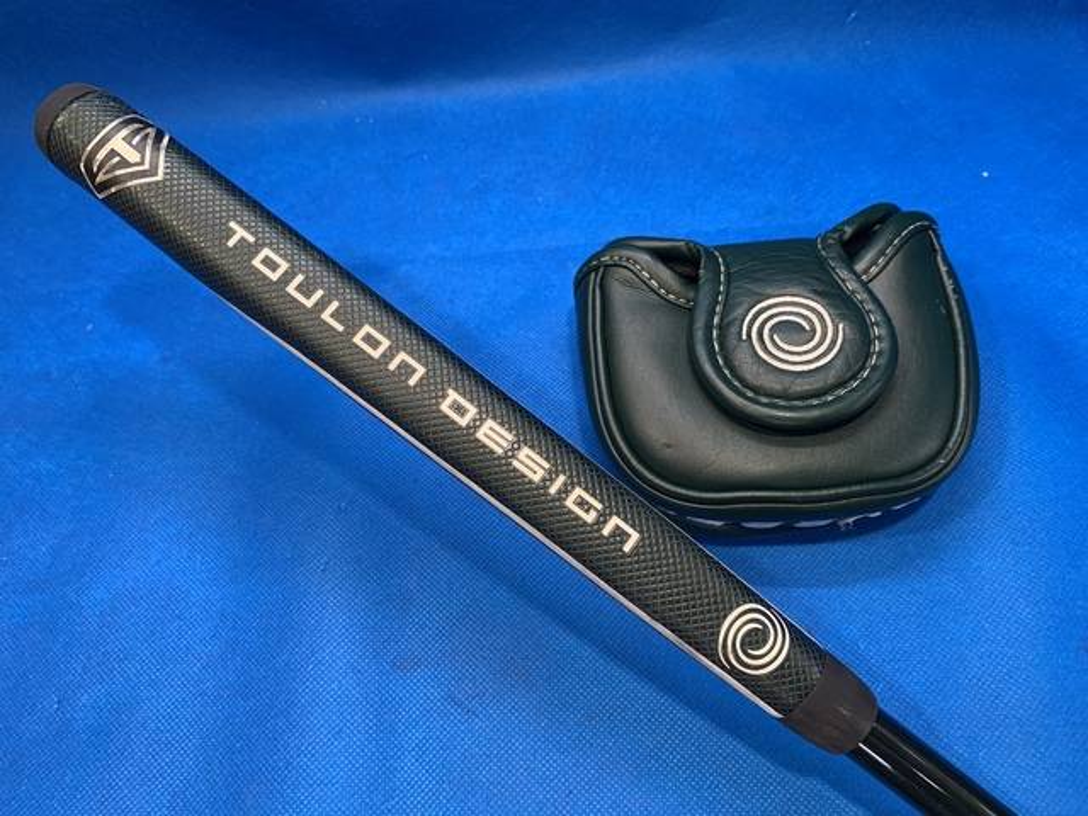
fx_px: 817
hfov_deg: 67.3
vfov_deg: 53.1
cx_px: 544
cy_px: 408
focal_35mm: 26
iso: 125
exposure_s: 1/60
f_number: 1.8
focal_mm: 4.25
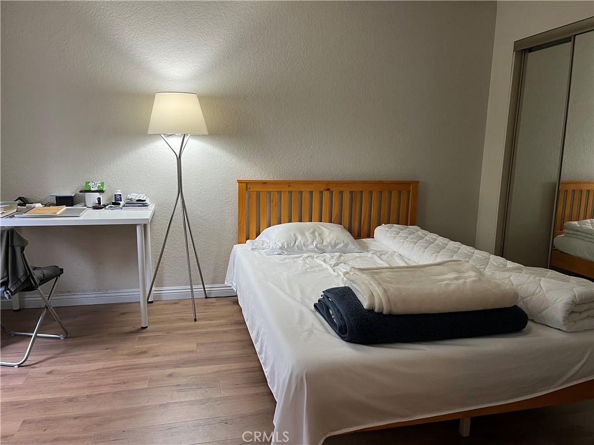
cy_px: 222
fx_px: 446
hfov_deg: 67.3
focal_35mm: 26
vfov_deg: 53.1
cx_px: 297
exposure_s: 1/60
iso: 200
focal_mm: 5.1
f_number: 1.6
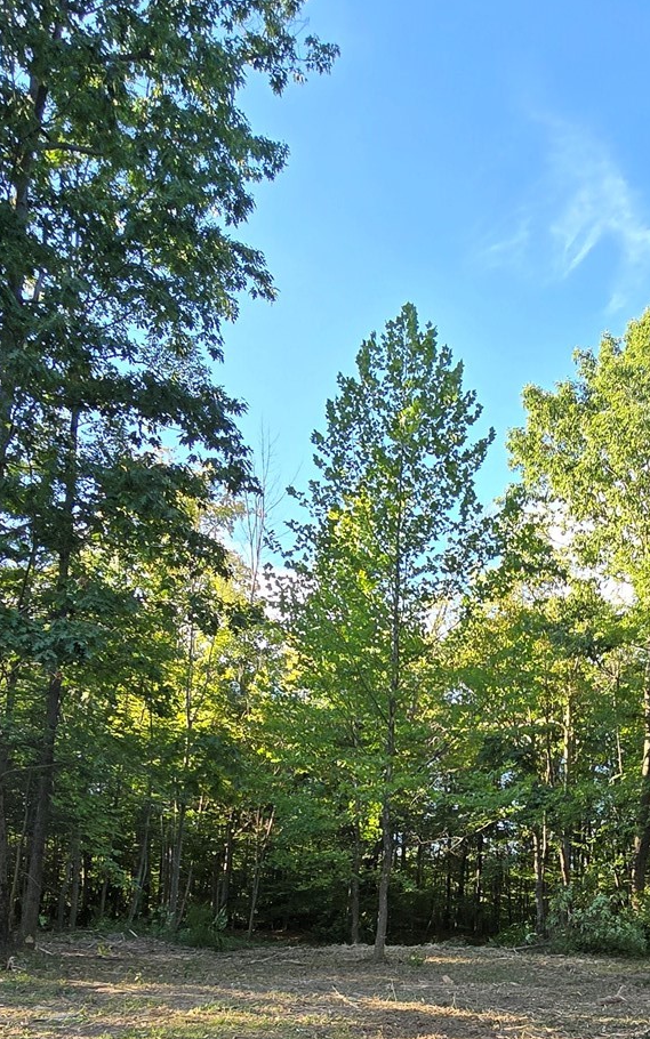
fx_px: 878
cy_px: 892
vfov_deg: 55.0
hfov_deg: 38.6
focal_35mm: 31
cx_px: 546
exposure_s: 1/292
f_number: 2.2
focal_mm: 2.2
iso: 50
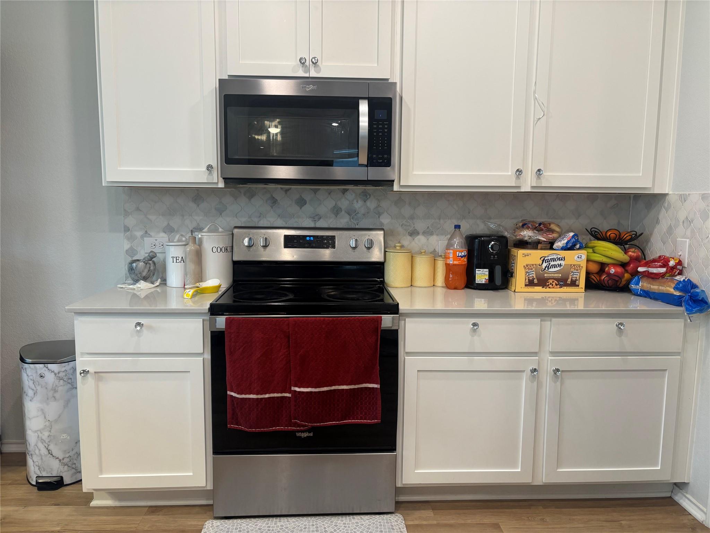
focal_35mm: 26
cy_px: 266
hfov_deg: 67.3
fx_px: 533
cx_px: 355
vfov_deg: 53.1
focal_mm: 5.96
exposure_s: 1/60
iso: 100
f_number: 1.6
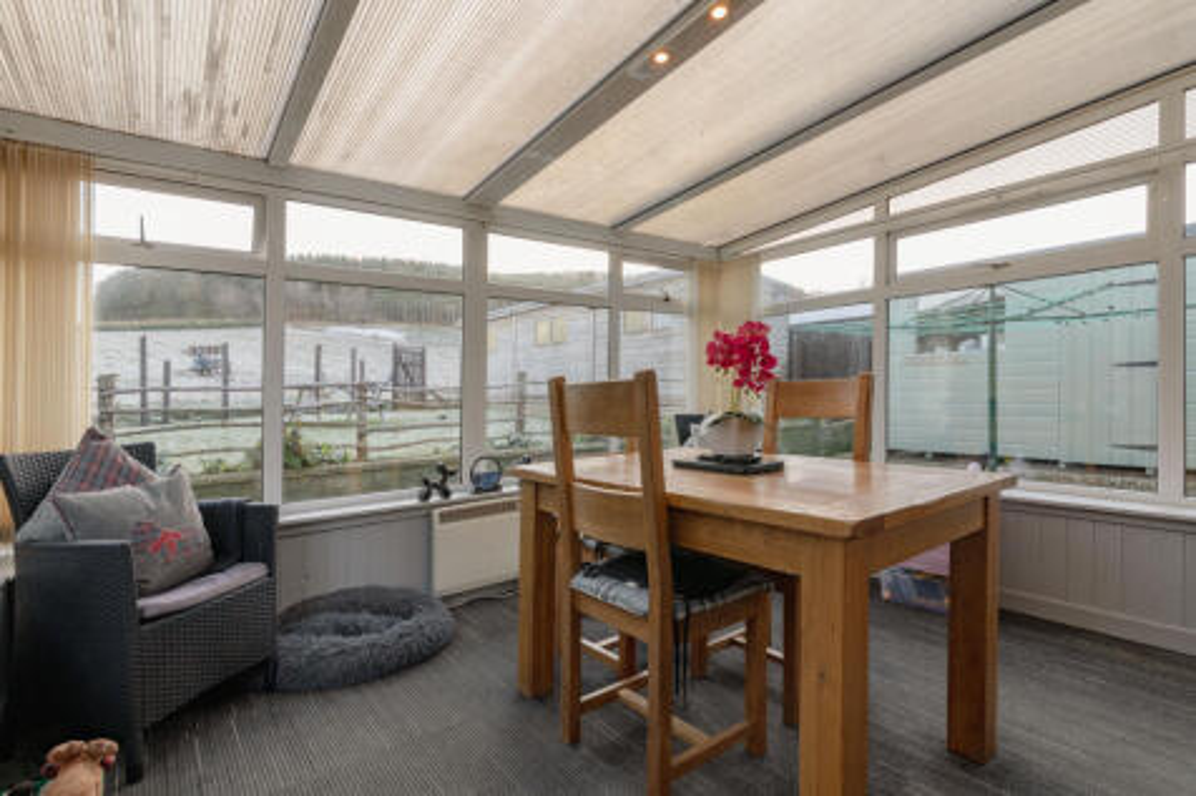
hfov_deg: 93.3
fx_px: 565
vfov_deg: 70.4
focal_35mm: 17
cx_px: 598
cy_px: 398
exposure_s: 1/50
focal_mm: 17
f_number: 8
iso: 500
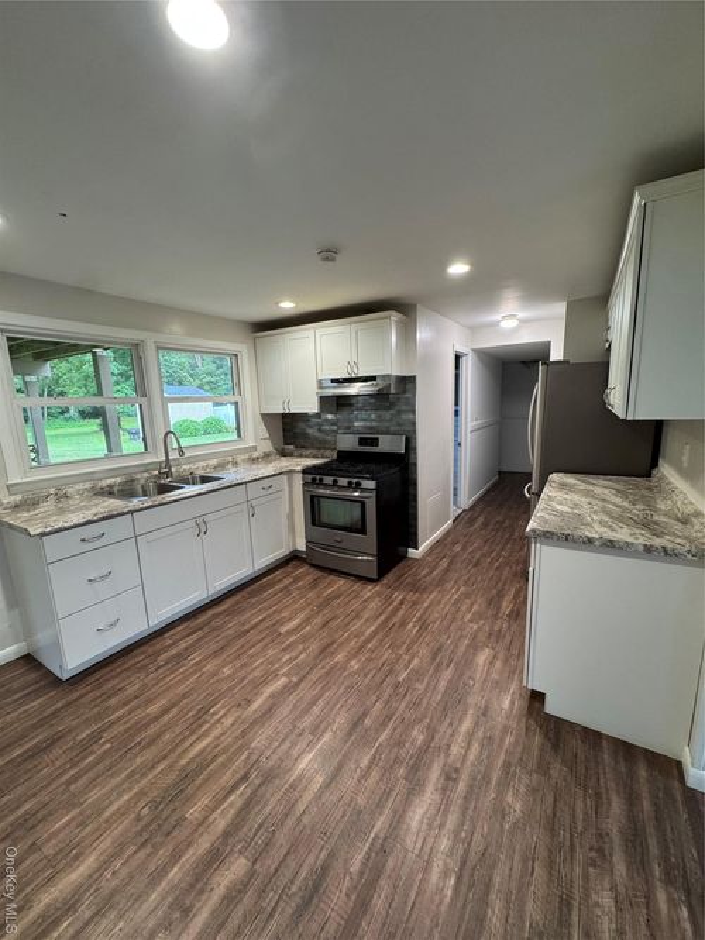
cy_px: 470
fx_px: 380
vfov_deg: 102.1
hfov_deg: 85.7
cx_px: 352
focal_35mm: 14
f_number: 2.2
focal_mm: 2.22
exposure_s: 1/60
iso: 200
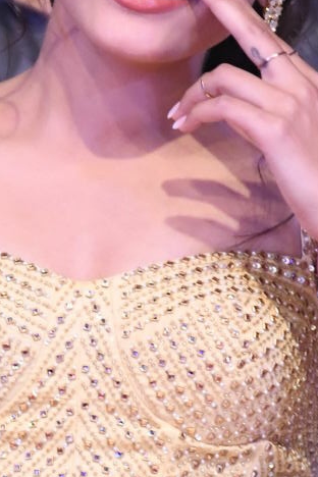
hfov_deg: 2.2
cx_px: 102
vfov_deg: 3.4
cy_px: 333
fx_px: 8148
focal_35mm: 615
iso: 5000
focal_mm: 120
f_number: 5
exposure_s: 1/125
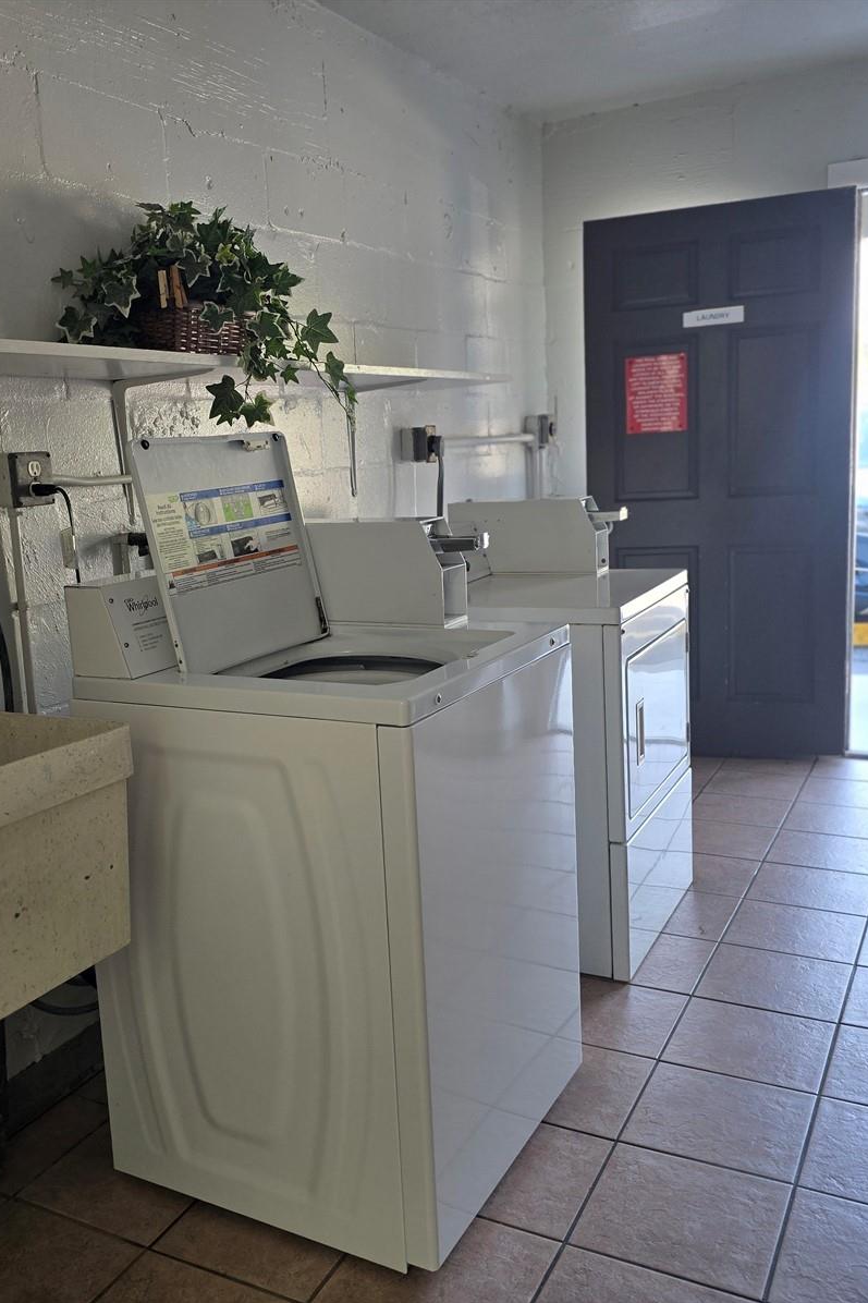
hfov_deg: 40.7
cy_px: 652
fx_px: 1158
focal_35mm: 32
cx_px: 305
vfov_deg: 58.7
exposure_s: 1/120
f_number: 1.7
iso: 100
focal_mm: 6.3
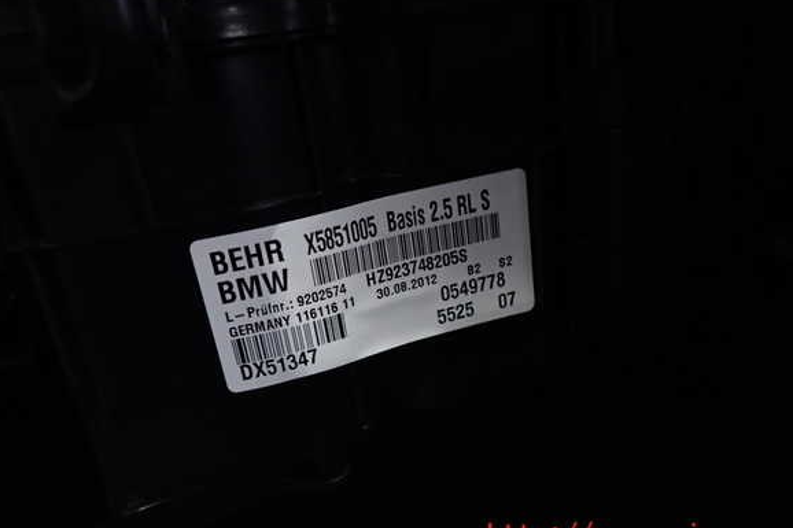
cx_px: 386
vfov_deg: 47.9
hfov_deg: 67.4
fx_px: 595
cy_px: 245
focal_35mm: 27
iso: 320
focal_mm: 4.5
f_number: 2
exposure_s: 1/30
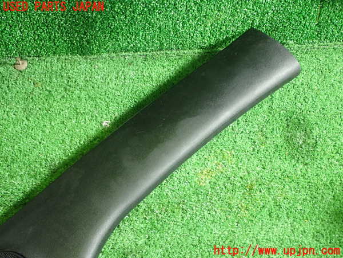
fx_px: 466
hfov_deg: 40.4
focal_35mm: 47
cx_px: 172
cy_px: 129
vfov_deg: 30.9
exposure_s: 1/50
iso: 640
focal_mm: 8.4
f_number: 3.1
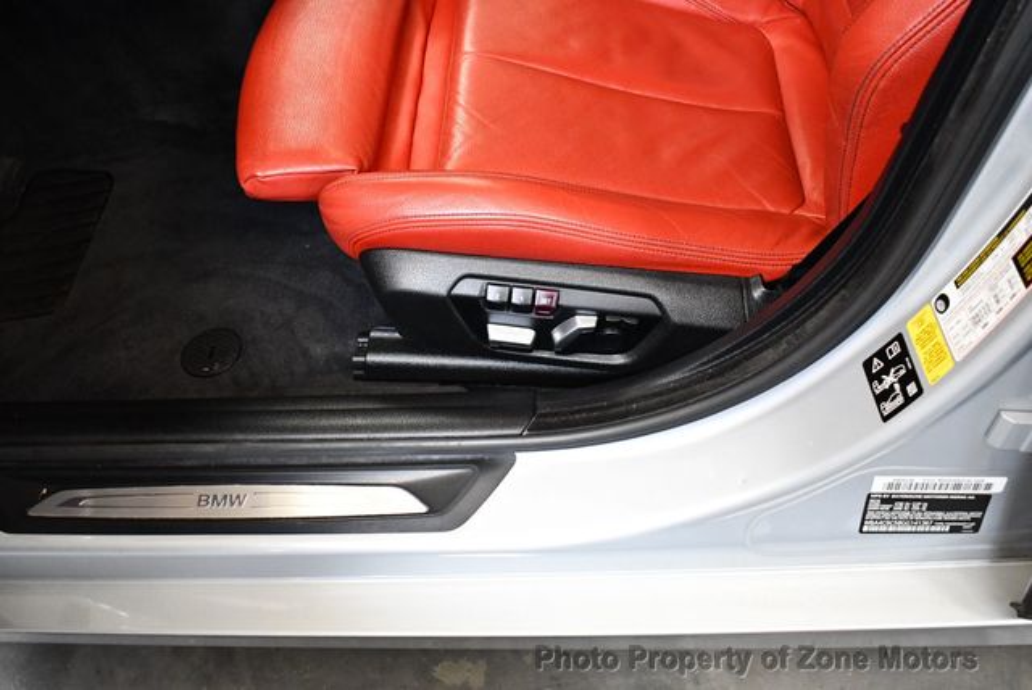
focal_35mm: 36
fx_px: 1033
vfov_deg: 36.9
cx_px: 516
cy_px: 345
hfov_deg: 53.1
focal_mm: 18
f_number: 3.5
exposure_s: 1/125
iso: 2800
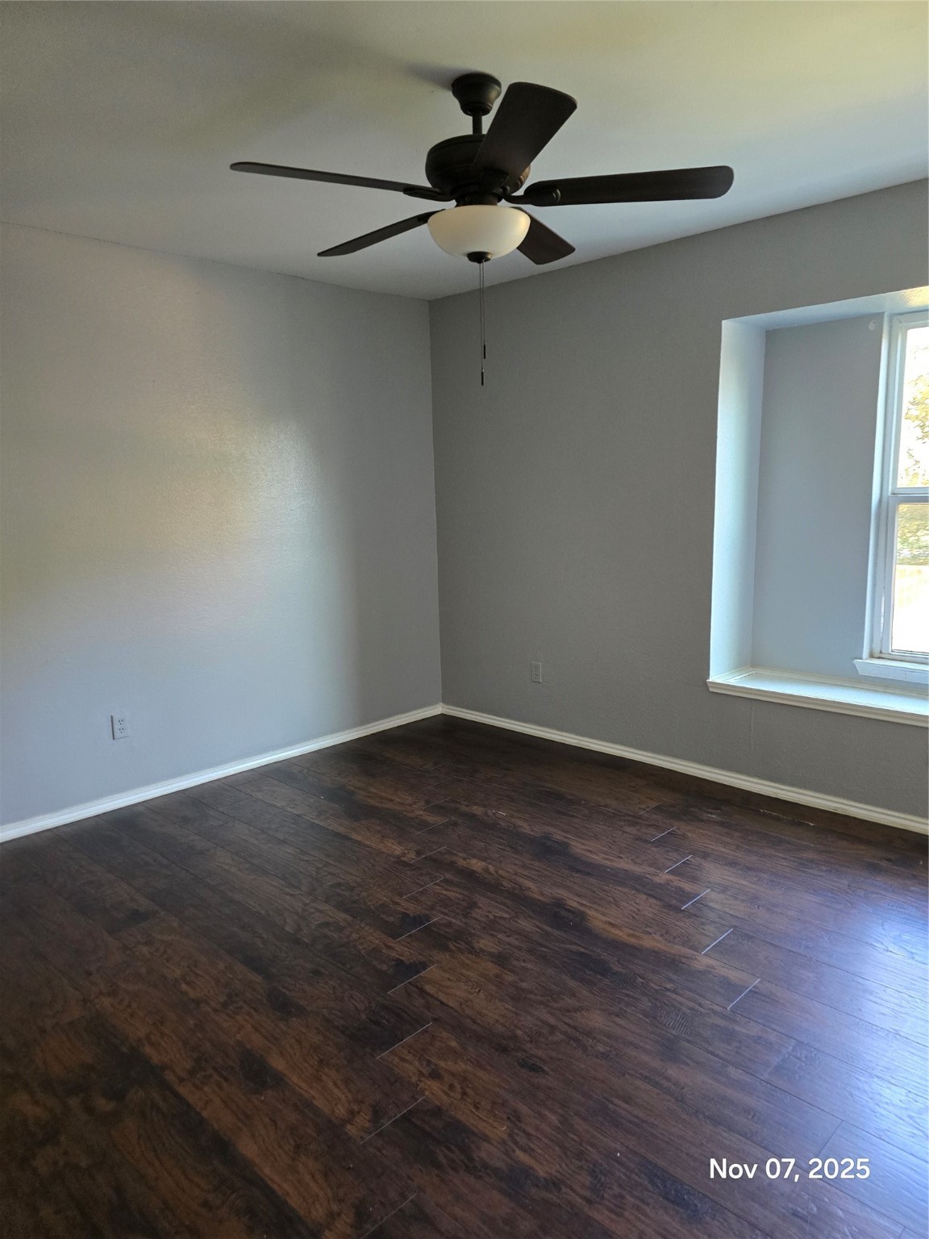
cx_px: 464
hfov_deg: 58.9
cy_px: 620
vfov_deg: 73.9
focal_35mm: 23
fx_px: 823
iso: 640
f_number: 1.7
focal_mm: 6.3
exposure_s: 1/60
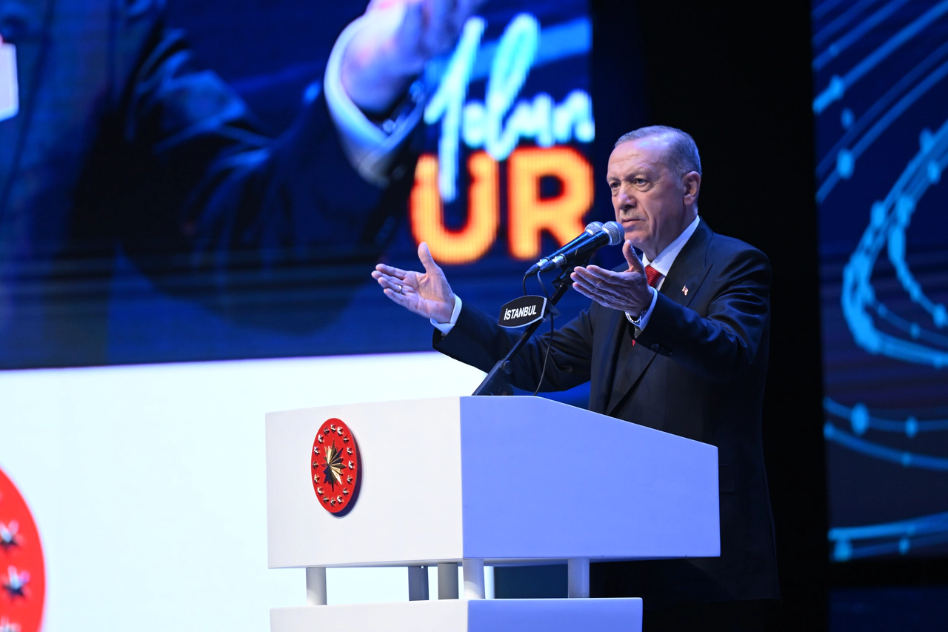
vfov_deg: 4.6
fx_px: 7898
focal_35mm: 300
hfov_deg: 6.9
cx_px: 474
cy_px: 316
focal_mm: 200
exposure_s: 1/320
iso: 1250
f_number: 2.8
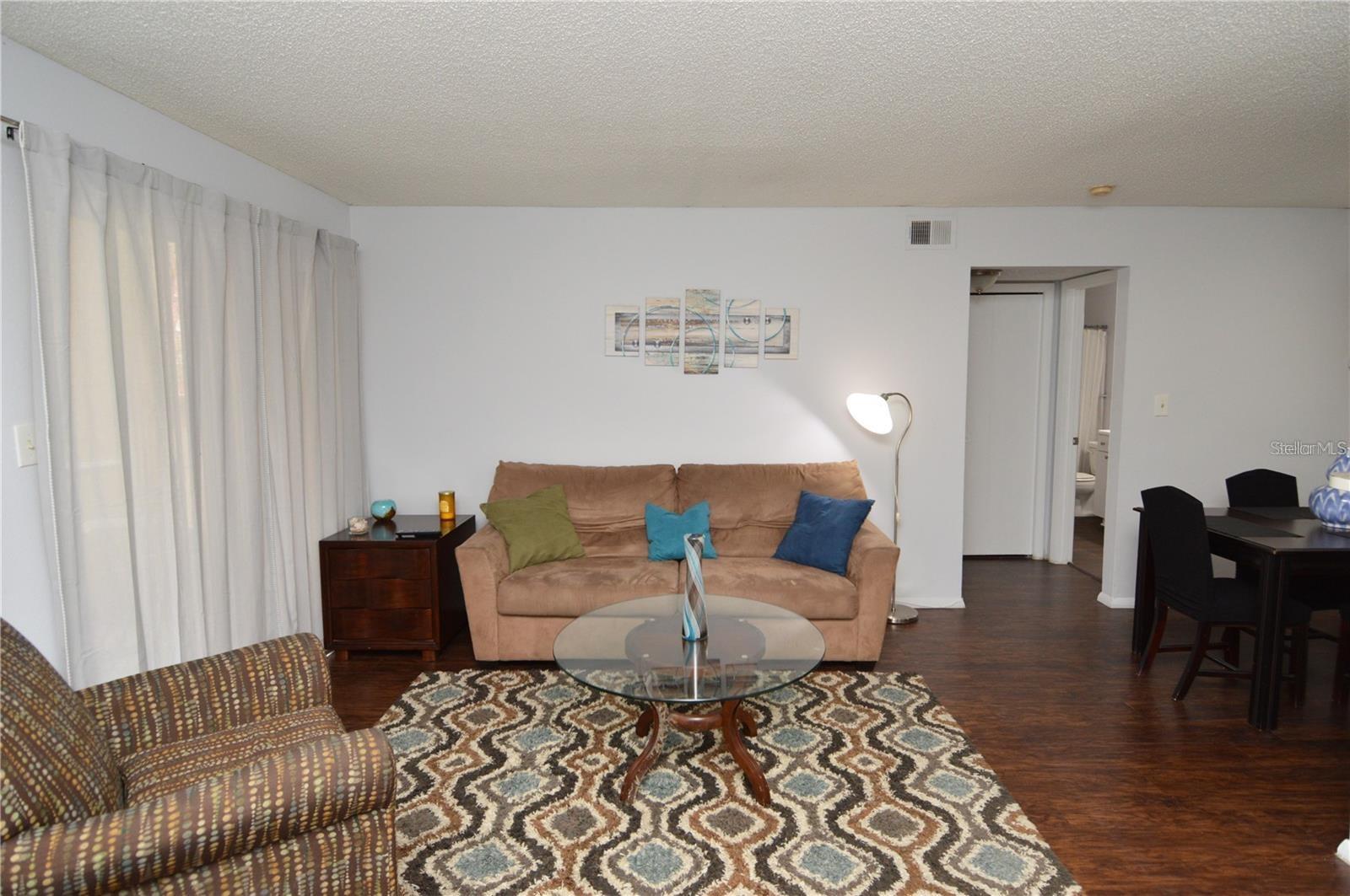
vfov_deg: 67.3
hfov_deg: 90.1
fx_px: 674
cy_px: 448
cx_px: 675
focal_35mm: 18
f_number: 4
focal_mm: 12
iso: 560
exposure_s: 1/60
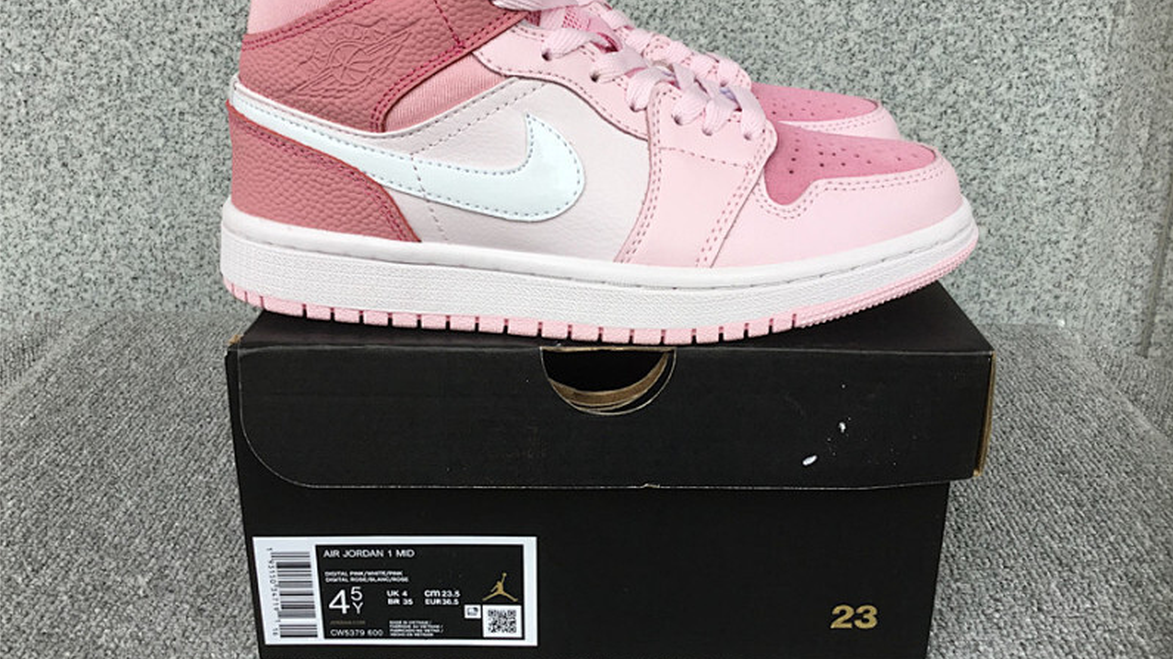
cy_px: 234
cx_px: 589
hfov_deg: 58.0
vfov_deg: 34.4
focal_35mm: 34
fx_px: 1057
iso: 25
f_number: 2.4
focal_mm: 3.3
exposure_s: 1/100
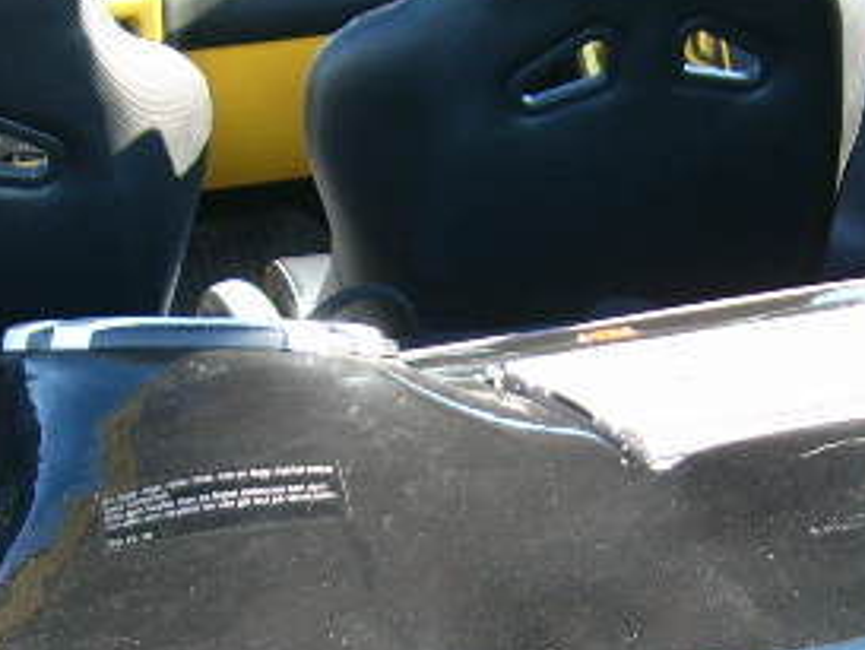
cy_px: 434
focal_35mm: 129
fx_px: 3225
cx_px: 444
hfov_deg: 15.3
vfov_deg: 11.5
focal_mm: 9.16
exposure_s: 1/78
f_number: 3.4
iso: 50
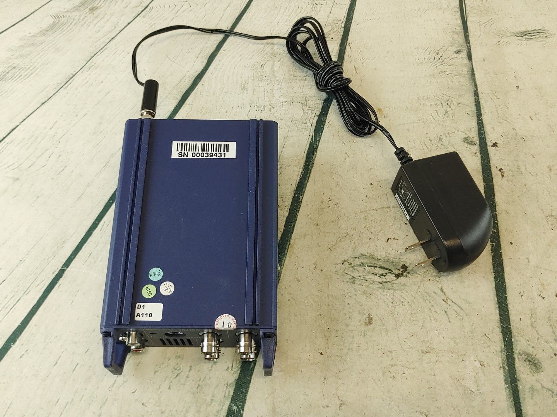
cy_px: 208
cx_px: 278
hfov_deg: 47.9
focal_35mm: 39
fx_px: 628
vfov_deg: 36.8
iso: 100
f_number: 1.8
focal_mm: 4.36
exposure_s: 1/120
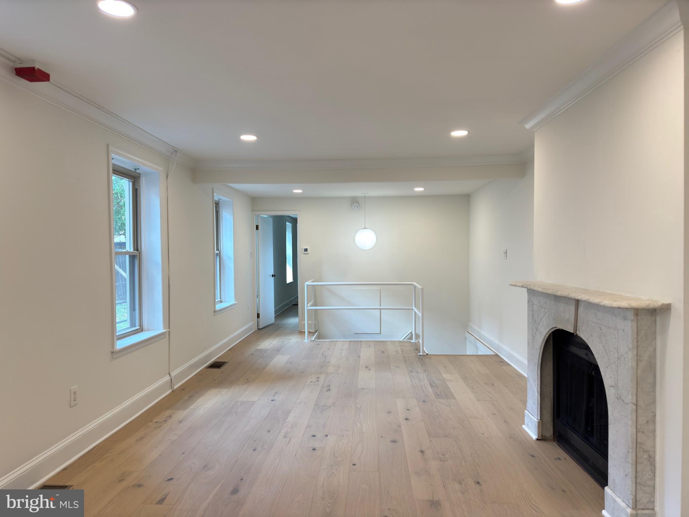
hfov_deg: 71.6
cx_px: 344
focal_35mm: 24
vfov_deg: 56.8
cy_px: 258
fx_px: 478
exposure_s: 1/120
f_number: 1.78
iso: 125
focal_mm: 6.76
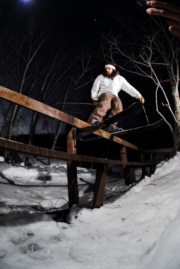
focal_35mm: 16
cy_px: 134
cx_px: 90
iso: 100
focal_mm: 10.5
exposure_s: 1/50
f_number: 5.6
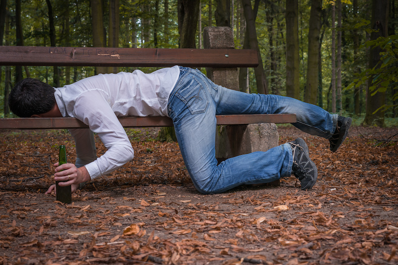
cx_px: 199
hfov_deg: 27.0
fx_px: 828
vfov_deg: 18.1
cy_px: 132
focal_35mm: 75
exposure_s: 1/15
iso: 100
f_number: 6.3
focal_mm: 50
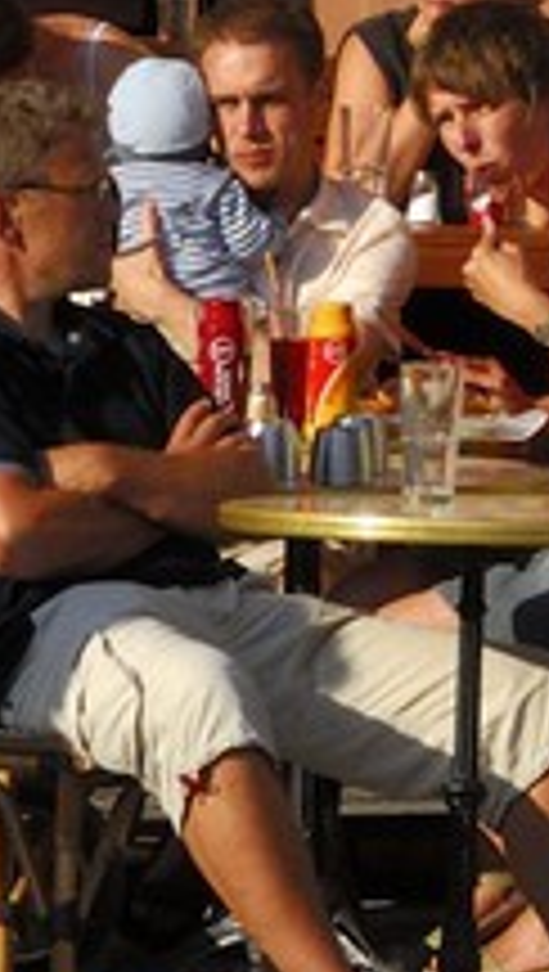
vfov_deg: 4.1
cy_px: -765
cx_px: 2938
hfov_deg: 2.2
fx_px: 13464
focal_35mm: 522
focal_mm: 45
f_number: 11
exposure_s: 1/160
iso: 100
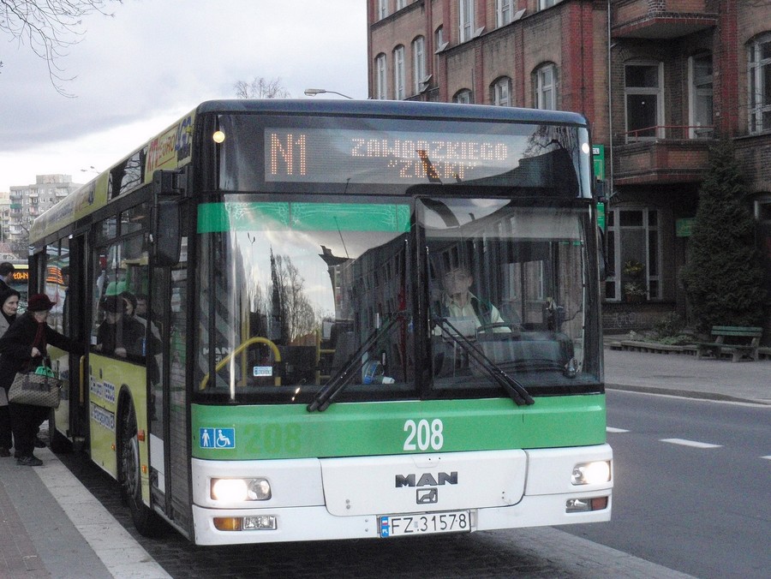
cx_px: 386
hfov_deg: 33.2
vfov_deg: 25.3
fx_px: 1293
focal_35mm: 58
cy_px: 290
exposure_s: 1/160
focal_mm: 10.43
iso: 800
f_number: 4.5
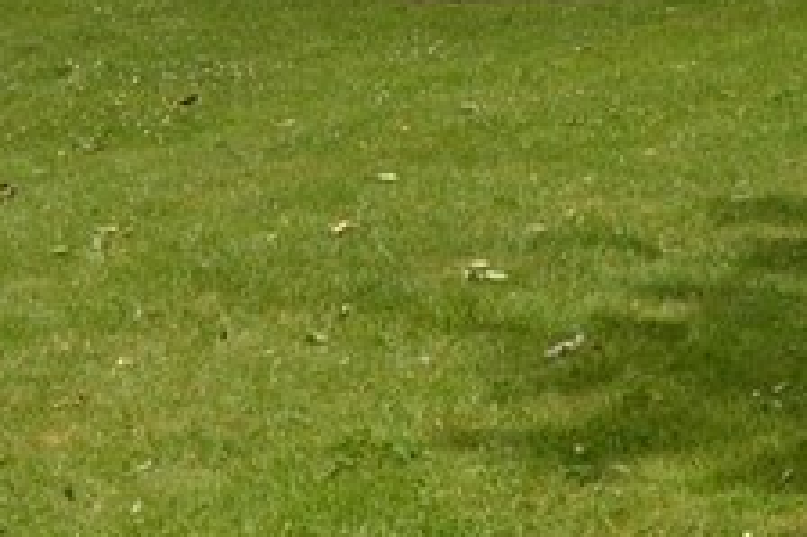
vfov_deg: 12.7
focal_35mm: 102
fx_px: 2285
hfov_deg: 19.0
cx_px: 948
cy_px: -274
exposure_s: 1/3200
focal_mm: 14
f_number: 3.5
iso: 400
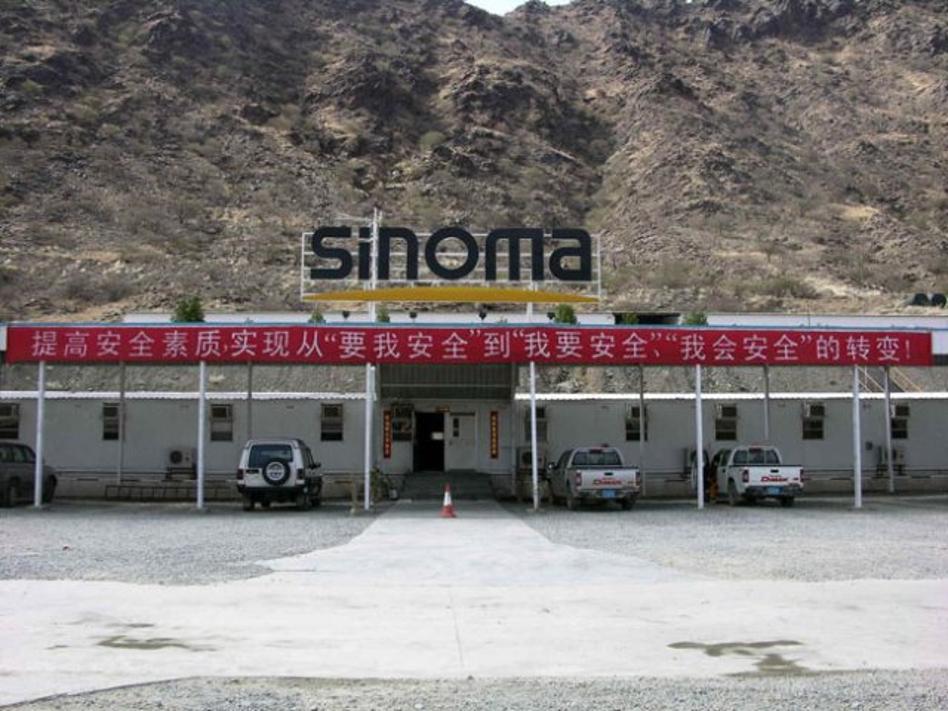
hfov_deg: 52.6
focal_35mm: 35
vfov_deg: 40.7
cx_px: 474
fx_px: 959
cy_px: 356
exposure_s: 1/111
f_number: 7.1
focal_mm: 8.9
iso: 50
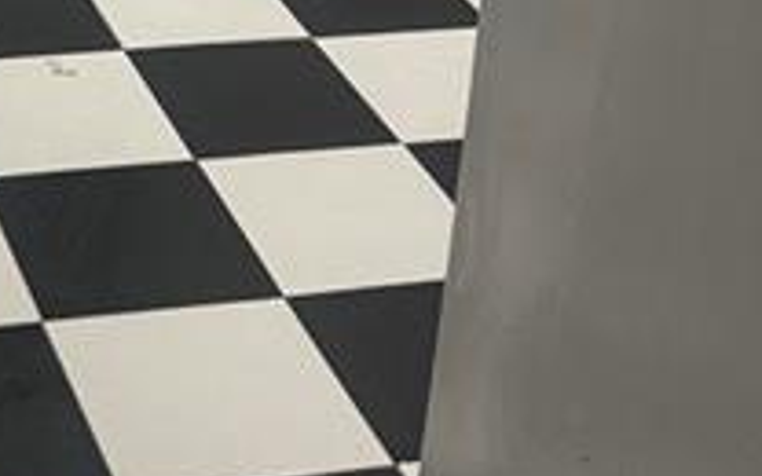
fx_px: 1952
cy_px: -417
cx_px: -55
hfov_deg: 21.1
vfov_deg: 12.5
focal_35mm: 94
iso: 250
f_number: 1.78
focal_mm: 6.76
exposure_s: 1/60
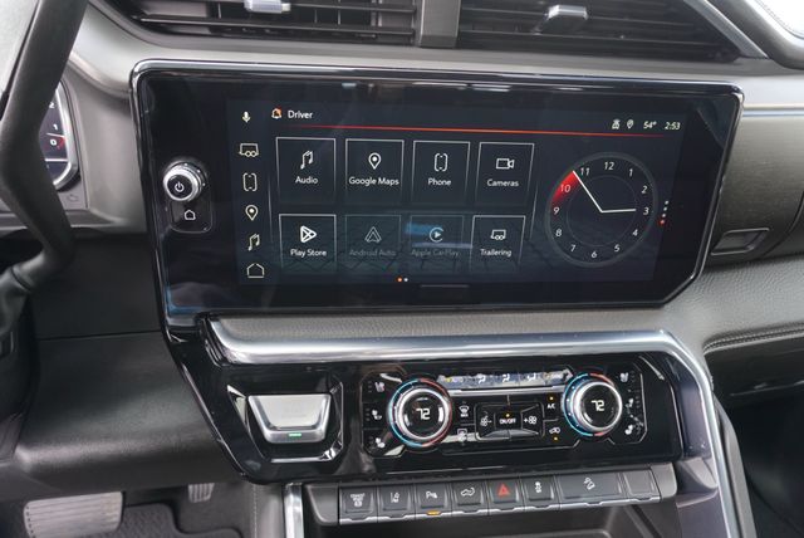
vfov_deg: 53.2
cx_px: 402
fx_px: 536
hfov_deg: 73.7
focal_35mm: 24
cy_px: 269
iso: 500
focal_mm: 16
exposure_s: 1/60
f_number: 4
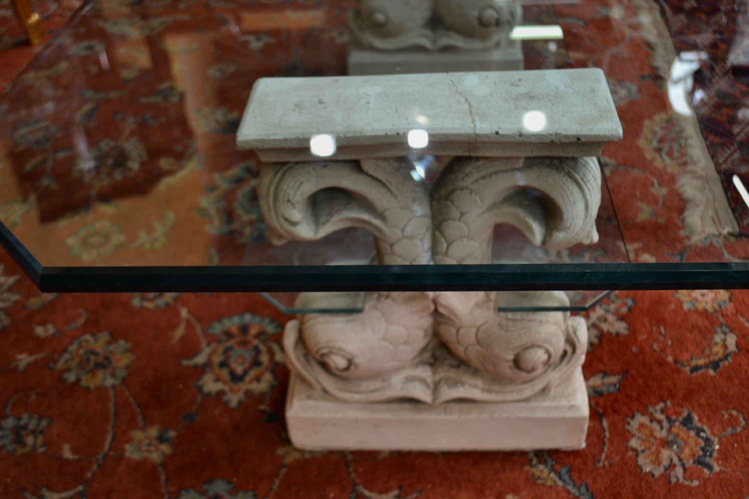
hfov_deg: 46.4
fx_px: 874
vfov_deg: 31.9
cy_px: 250
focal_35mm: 42
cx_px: 374
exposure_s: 1/60
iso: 400
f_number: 4.5
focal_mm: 28
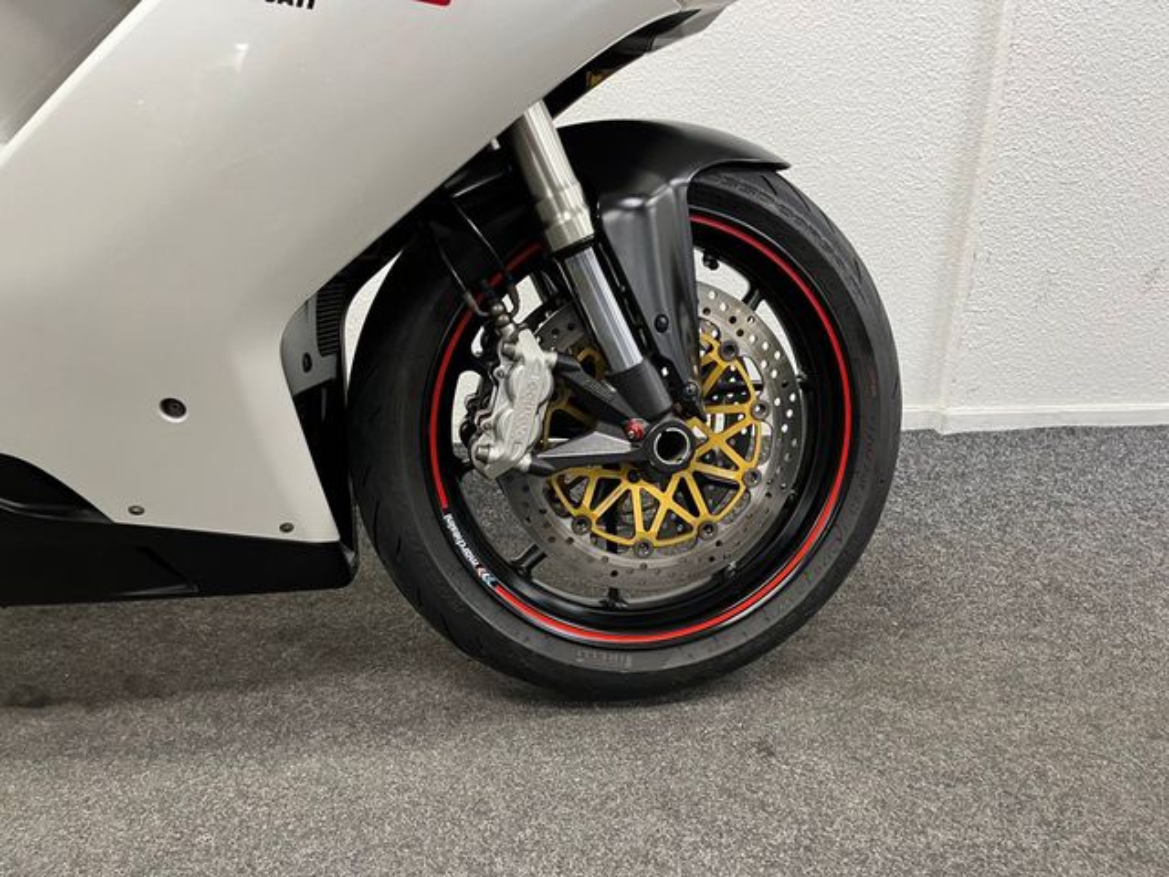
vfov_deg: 53.1
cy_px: 438
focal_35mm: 26
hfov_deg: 67.3
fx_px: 878
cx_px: 584
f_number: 1.6
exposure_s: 1/50
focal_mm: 5.1
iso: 250
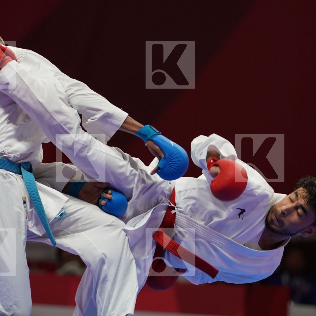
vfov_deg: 4.1
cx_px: 170
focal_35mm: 427
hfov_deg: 4.1
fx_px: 4410
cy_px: 158
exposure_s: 1/1000
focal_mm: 223
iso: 2500
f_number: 4
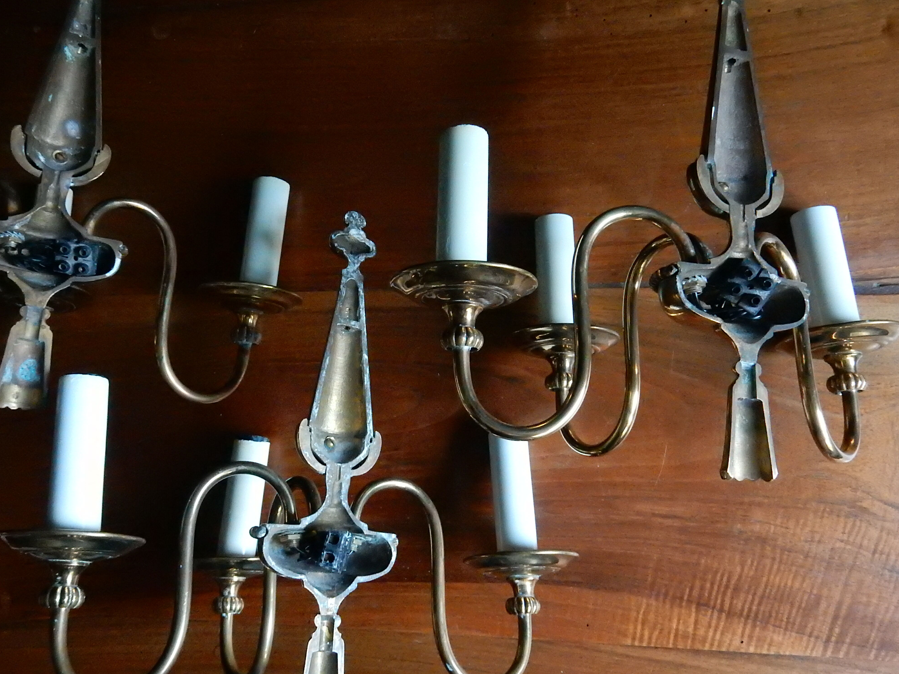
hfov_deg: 61.5
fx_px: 753
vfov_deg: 48.2
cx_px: 403
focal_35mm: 29
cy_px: 316
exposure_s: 1/50
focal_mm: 4.5
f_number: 3.7
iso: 1600
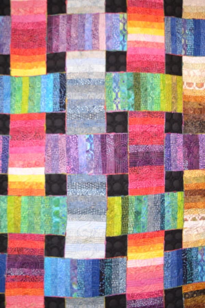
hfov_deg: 40.0
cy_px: 154
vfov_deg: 57.2
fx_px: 282
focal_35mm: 33
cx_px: 102
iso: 1100
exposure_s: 1/60
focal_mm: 22
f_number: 2.8
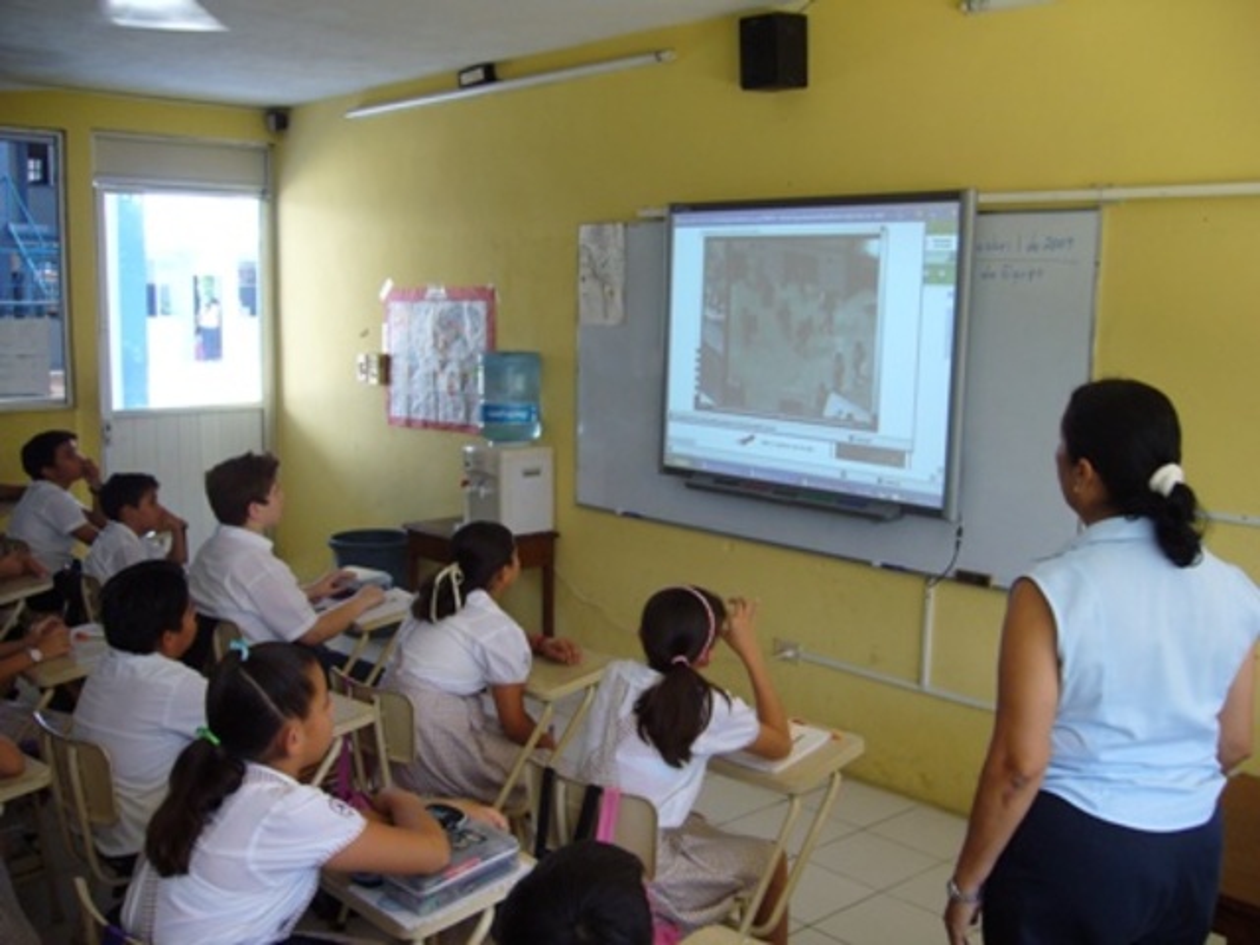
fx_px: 1274
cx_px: 630
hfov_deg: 52.6
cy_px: 472
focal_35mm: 35
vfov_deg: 40.7
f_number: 2.8
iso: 100
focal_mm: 5.8
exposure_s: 1/40
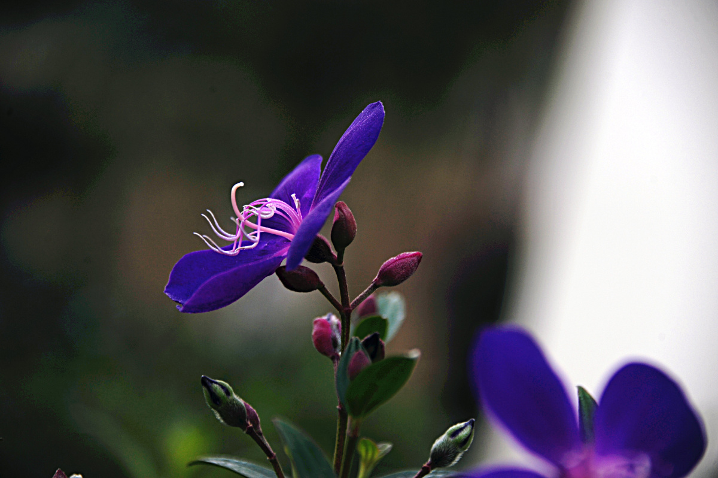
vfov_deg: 7.6
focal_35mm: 180
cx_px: 359
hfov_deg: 11.4
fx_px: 3587
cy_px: 239
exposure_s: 1/80
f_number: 5.6
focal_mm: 180
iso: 200
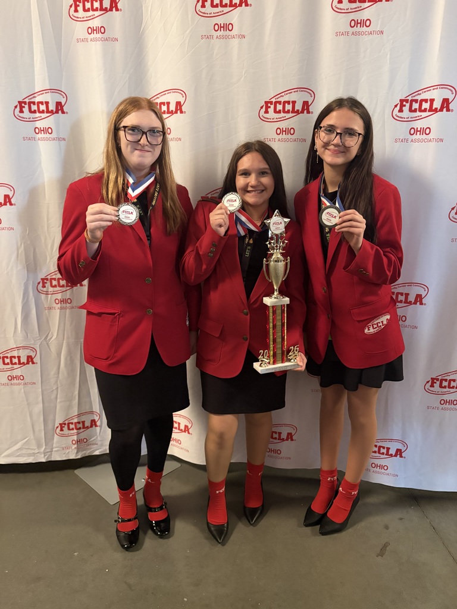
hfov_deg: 53.1
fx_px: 458
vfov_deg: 67.3
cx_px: 228
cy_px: 304
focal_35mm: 26
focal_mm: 5.96
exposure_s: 1/30
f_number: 1.6
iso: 800
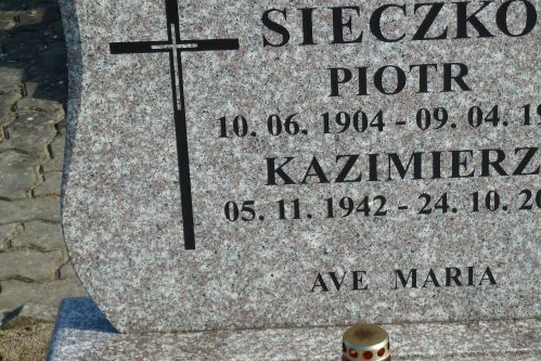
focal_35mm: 104
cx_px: 324
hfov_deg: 19.6
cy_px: 140
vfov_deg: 13.2
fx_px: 1563
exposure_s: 1/400
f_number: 4.2
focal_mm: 12.8
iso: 80
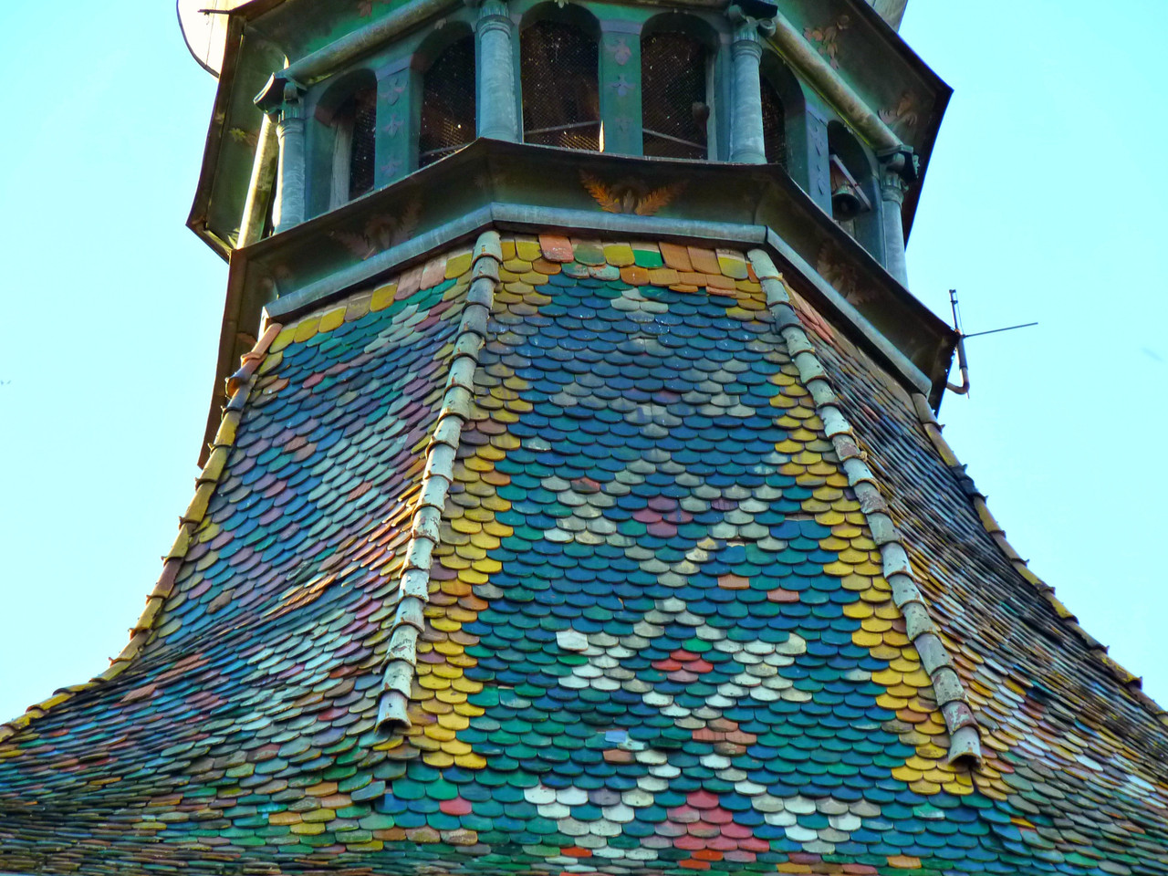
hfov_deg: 8.4
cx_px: 584
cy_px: 438
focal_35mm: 236
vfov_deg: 6.3
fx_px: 7963
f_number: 3.7
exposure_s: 1/200
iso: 250
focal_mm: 41.9
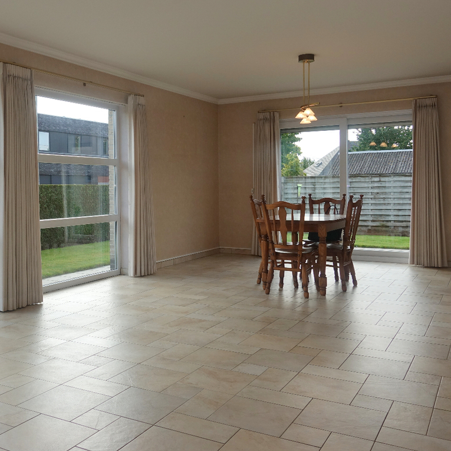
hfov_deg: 45.0
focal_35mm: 36
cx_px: 131
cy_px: 196
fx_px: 531
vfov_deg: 45.9
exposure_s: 1/200
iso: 125
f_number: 4
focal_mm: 8.8
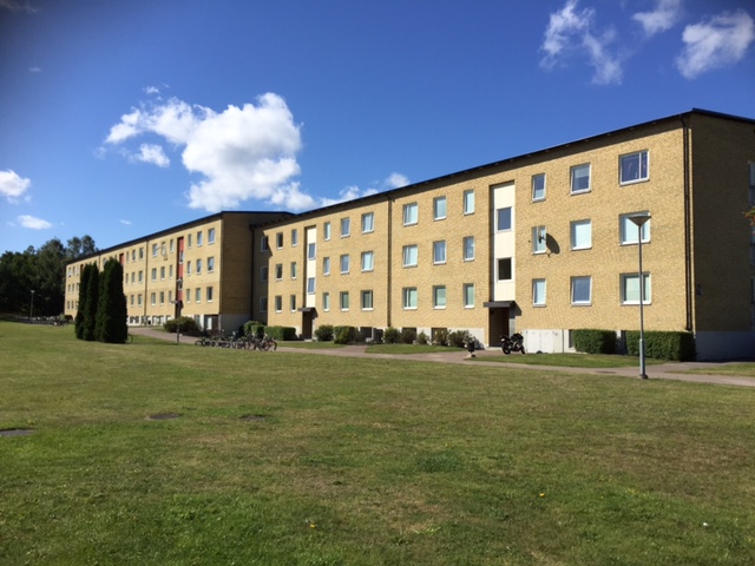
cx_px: 378
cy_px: 283
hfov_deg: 61.7
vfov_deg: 48.2
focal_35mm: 29
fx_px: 633
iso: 32
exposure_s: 1/2326
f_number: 2.2
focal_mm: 4.15
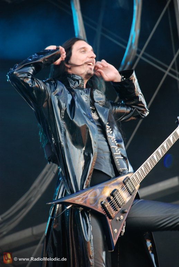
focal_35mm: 188
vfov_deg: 11.0
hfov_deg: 7.3
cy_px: 134
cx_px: 90
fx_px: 1395
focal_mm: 125
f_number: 5.6
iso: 400
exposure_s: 1/50
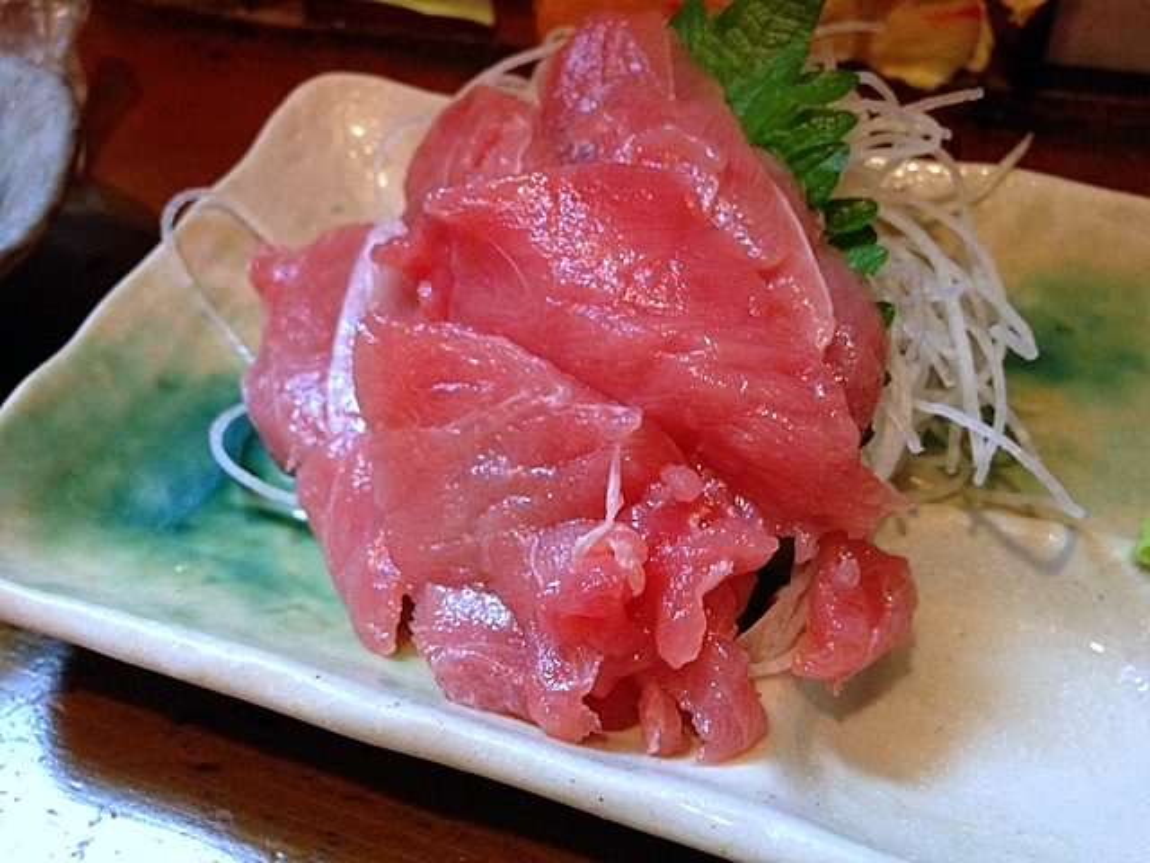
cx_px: 575
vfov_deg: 40.7
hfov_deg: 52.6
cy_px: 432
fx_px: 1163
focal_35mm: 35
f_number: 2.4
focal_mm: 4.28
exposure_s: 1/20
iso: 250
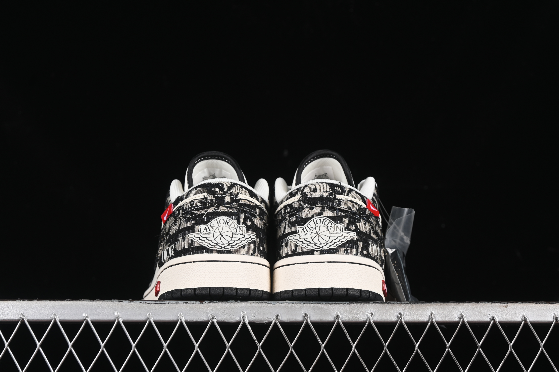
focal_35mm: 75
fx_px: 1164
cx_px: 280
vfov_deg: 18.2
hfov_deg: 27.0
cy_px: 186
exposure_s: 1/60
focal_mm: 50
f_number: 7.1
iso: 160
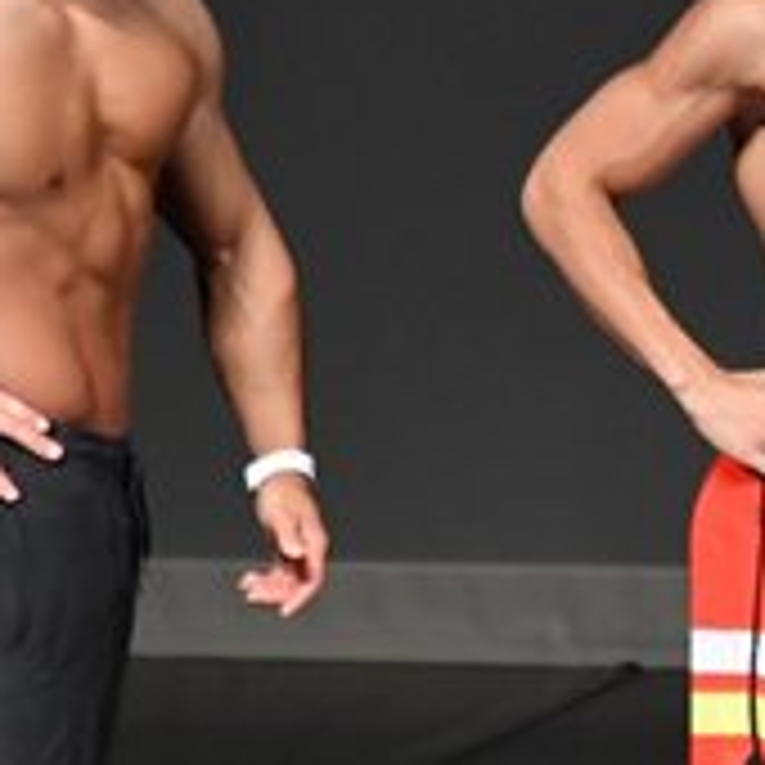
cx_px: 1091
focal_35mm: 1219
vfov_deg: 1.4
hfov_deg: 1.4
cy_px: 454
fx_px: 30478
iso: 4000
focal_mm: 210
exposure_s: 1/400
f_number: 5.6
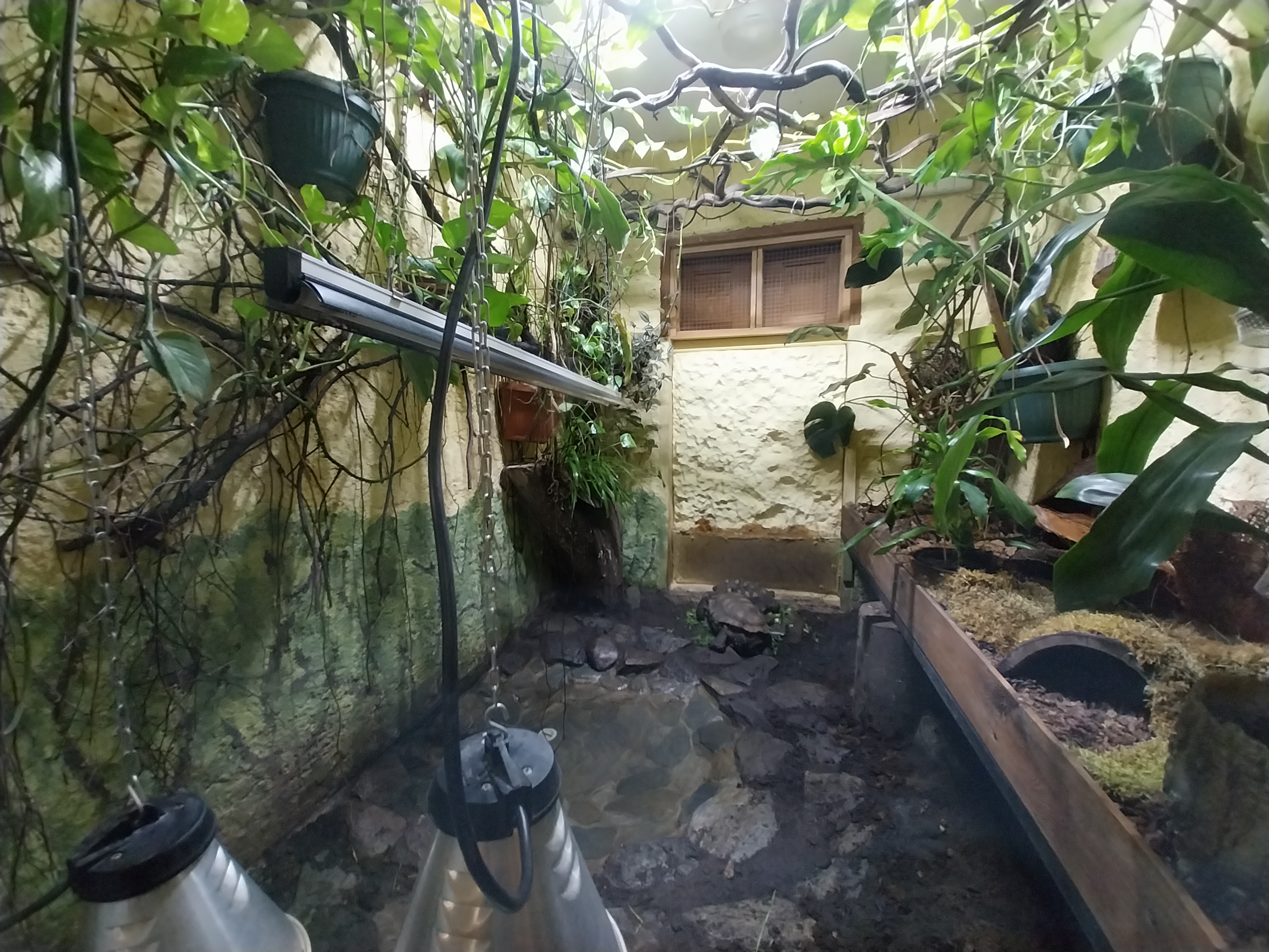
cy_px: 476
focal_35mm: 13
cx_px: 634
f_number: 2.2
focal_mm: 1.13
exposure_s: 1/33.4
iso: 252
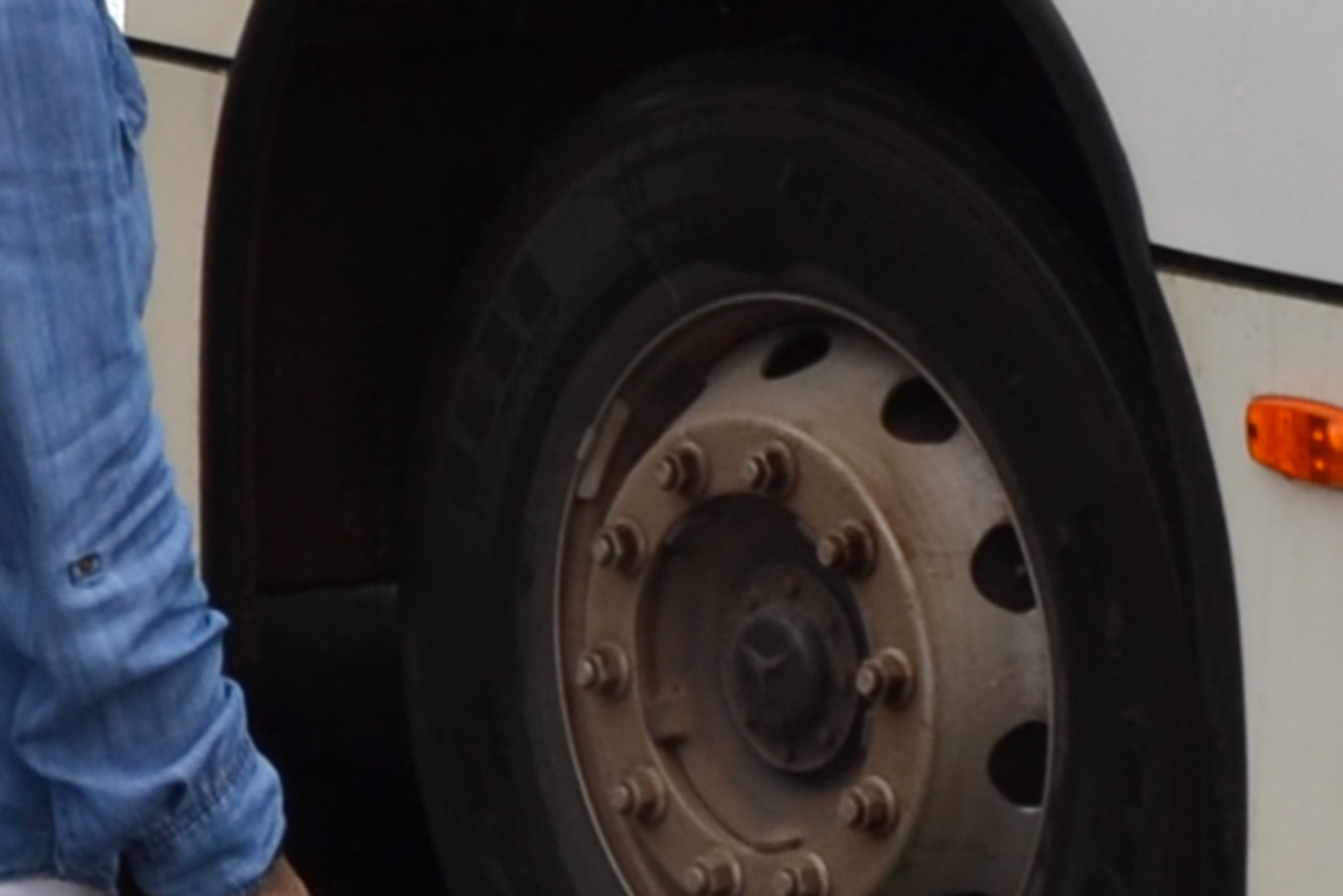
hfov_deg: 10.2
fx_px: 7500
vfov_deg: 6.5
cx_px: 519
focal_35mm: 201
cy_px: -1269
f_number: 9
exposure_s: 1/200
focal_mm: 18
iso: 100
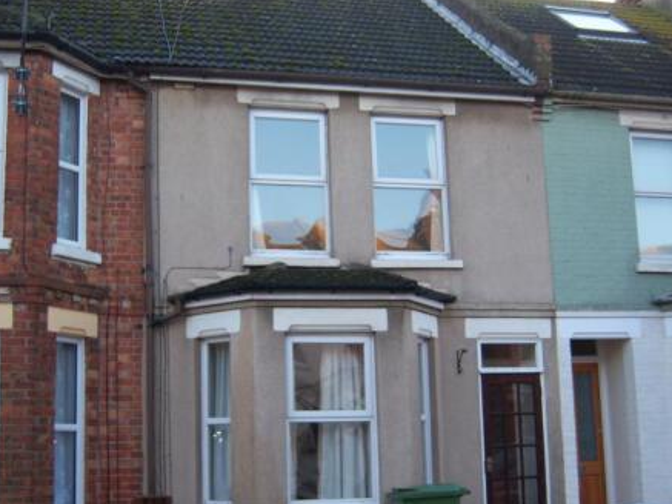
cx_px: 284
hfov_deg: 39.5
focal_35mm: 48
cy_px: 280
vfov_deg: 30.3
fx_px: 932
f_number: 2.8
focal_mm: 7.5
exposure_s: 1/80
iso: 80
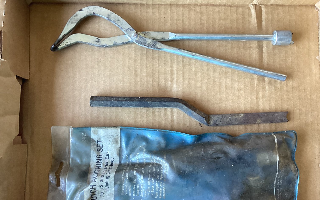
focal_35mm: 33
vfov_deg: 38.3
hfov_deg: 58.1
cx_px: 160
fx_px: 288
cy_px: 107
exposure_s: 1/60
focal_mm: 3.3
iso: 250
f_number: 2.4
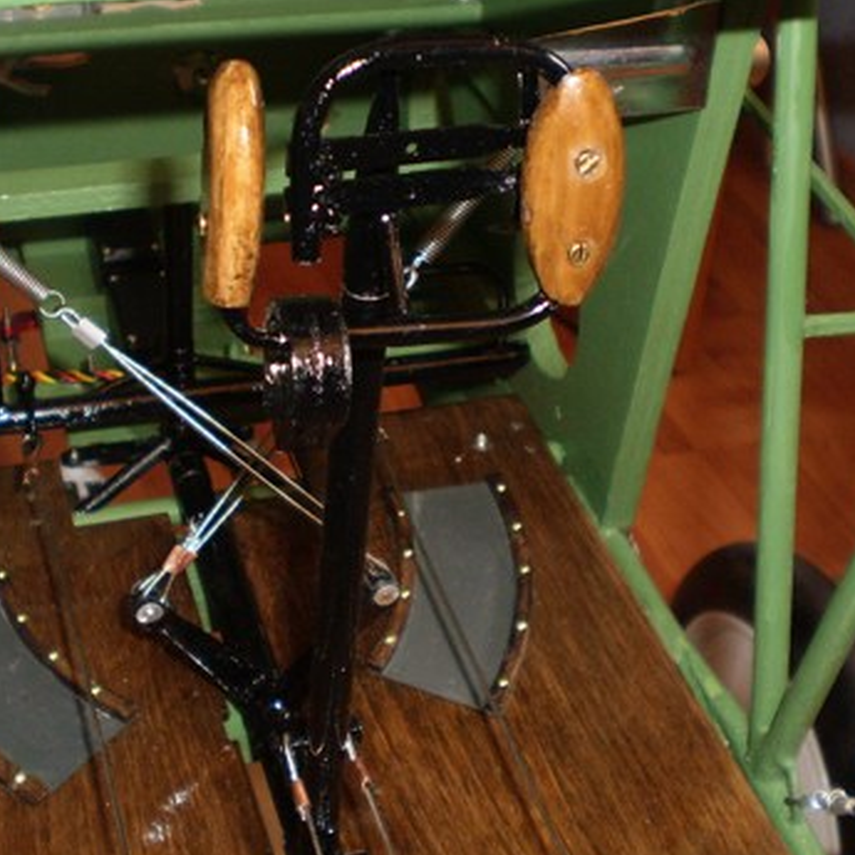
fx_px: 1649
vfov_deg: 29.0
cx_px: 369
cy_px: 367
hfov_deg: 29.0
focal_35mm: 59
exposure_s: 1/30
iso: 125
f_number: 3.1
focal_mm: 6.3
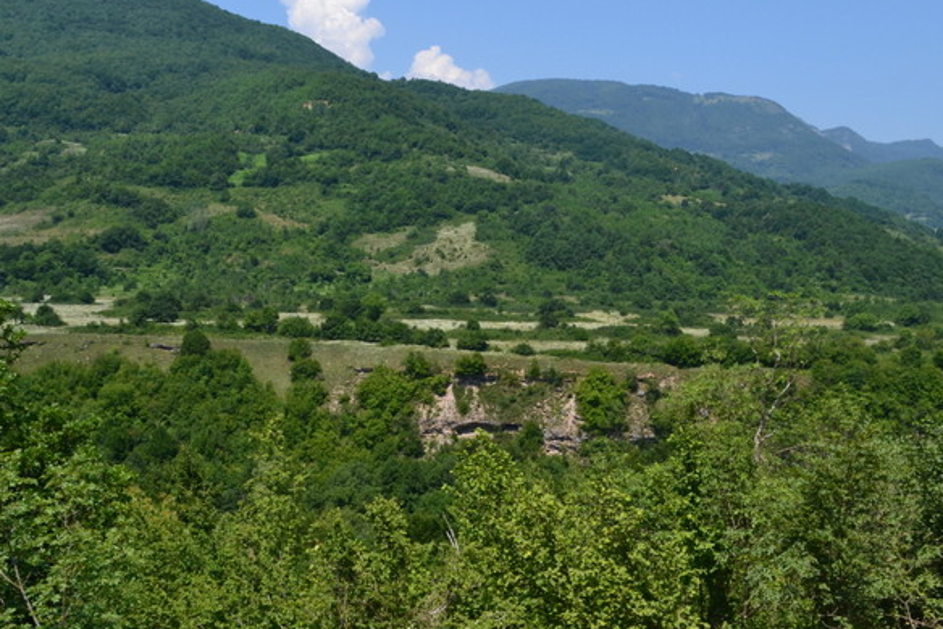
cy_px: 294
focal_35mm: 37
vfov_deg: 36.0
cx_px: 465
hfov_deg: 51.9
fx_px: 970
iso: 400
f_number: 10
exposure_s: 1/320
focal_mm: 18
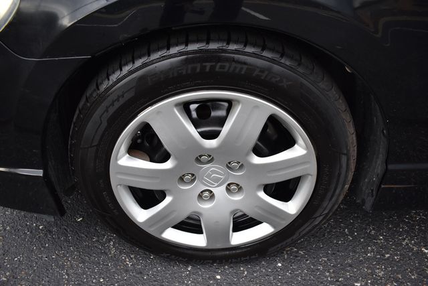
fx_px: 321
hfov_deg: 67.4
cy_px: 143
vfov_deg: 48.0
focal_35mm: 27
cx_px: 214
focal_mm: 18
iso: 500
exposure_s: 1/250
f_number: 3.5
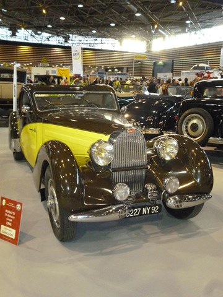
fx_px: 309
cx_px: 112
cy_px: 148
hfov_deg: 39.7
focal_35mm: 36
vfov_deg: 51.4
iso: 1000
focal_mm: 6.4
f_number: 3.5
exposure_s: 1/60
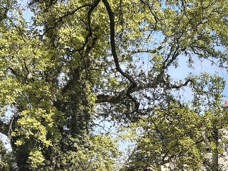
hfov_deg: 23.6
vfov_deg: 17.5
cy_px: 180
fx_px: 540
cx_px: 173
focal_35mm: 82
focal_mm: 3.92
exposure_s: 1/950
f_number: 1.7
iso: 40
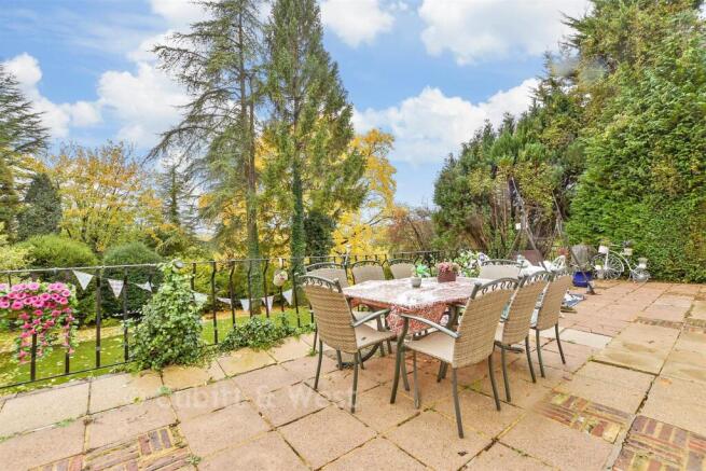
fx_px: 294
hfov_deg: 100.4
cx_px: 353
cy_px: 236
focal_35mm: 15
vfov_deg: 77.4
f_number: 8
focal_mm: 10
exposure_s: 1/30
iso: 160
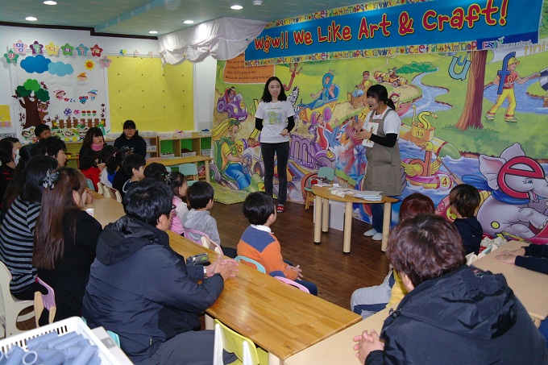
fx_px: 411
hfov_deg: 67.4
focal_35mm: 27
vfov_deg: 47.9
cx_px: 274
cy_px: 182
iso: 400
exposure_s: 1/40
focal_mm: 18
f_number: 3.5
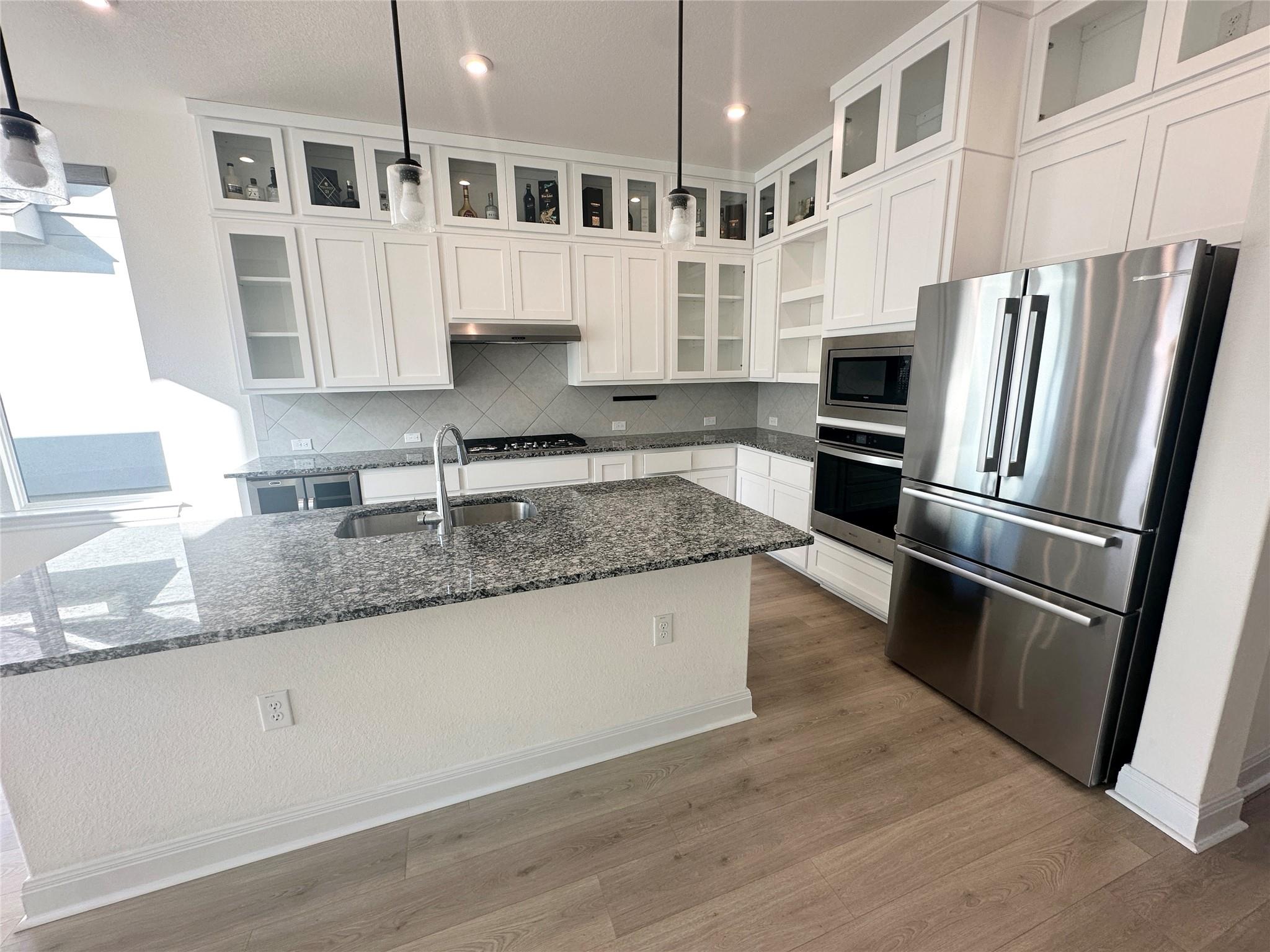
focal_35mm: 14
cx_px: 635
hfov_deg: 102.1
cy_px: 476
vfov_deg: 85.7
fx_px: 514
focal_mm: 2.22
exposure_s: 1/120
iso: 80
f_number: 2.2
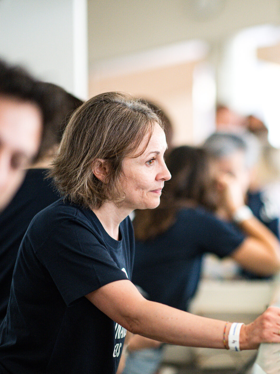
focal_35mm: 182
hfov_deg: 8.1
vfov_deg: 10.9
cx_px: 264
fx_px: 1963
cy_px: 219
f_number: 1.4
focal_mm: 105
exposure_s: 1/1600
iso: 2000
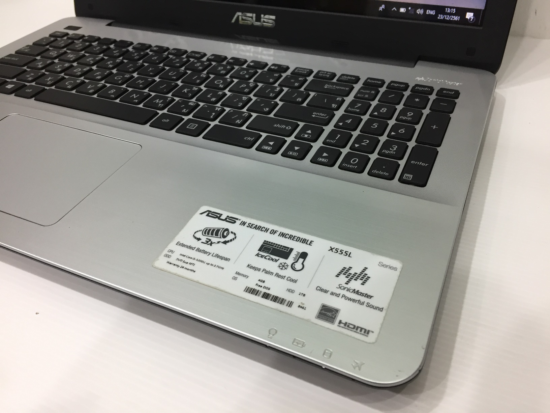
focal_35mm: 29
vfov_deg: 48.2
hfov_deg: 61.7
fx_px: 461
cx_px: 275
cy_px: 206
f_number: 2.2
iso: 80
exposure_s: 1/33
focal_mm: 4.15
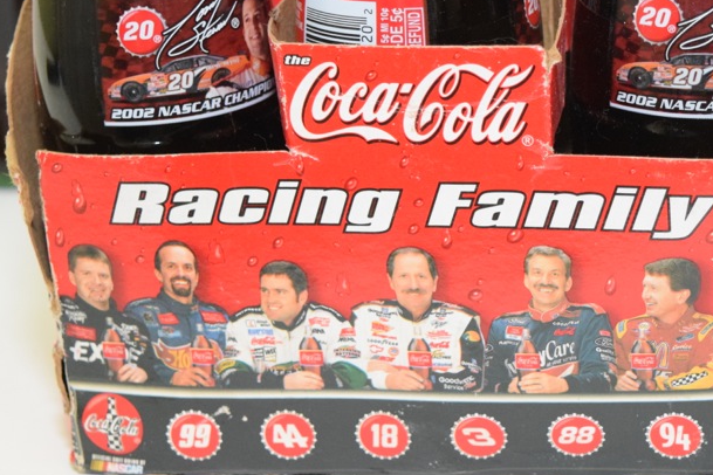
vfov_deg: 12.3
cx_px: 440
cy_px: 129
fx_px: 2195
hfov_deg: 18.4
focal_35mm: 111
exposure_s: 1/60
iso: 3200
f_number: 5
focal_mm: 45
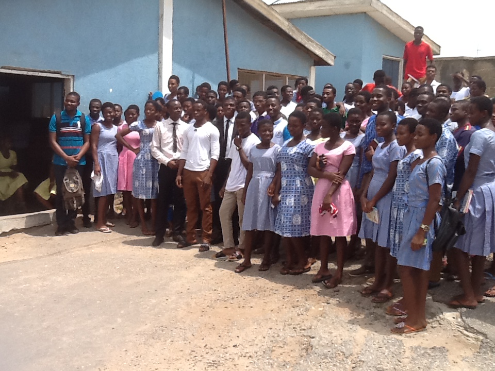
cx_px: 248
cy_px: 186
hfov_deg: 42.9
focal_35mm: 44
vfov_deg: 32.9
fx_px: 629
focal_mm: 2.03
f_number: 2.4
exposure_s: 1/863
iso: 40
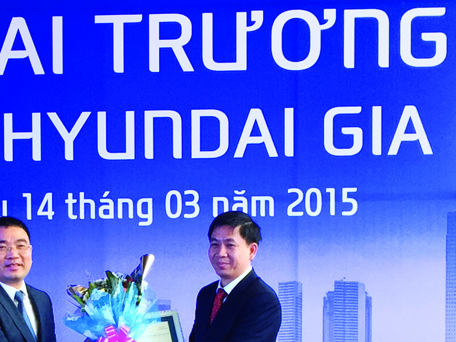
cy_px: 439
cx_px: 69
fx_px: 1436
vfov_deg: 13.1
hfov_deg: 17.8
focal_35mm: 109
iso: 40
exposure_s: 1/120
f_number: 2.2
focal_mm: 4.15
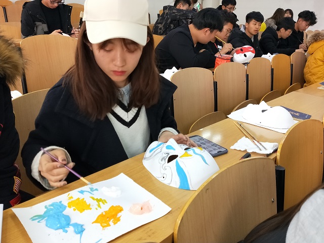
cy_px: 122
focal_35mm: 23
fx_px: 215
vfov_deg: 58.9
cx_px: 162
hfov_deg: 73.9
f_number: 1.7
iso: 217
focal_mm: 3.99
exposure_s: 1/50
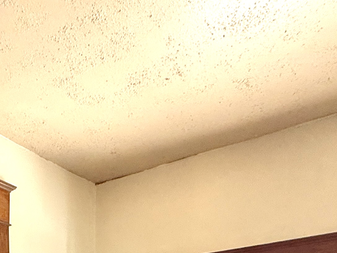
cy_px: 439
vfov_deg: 20.7
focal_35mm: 52
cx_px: 29
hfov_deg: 34.6
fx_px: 506
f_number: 2.2
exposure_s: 1/120
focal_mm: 2.22
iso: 200
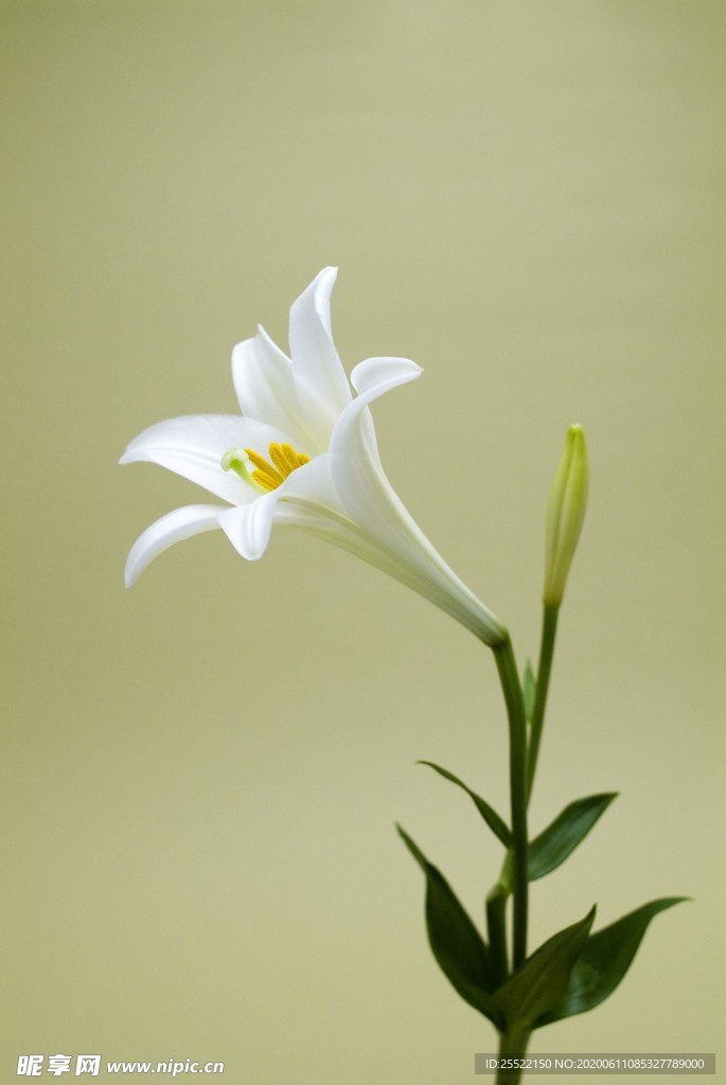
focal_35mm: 53
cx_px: 363
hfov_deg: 25.6
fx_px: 1599
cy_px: 542
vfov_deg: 37.5
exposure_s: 1/60
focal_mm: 35
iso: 400
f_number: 4
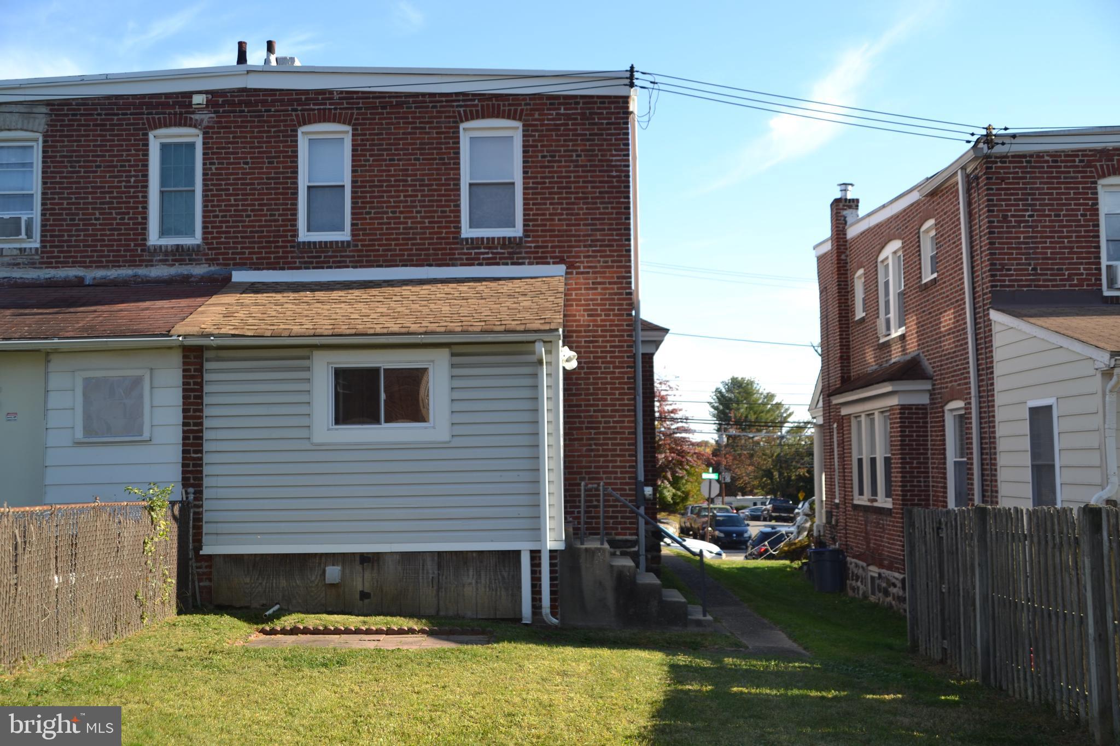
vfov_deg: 36.9
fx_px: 1120
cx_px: 560
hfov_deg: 53.1
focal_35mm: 36
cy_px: 373
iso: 100
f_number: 5.6
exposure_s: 1/200
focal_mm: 24
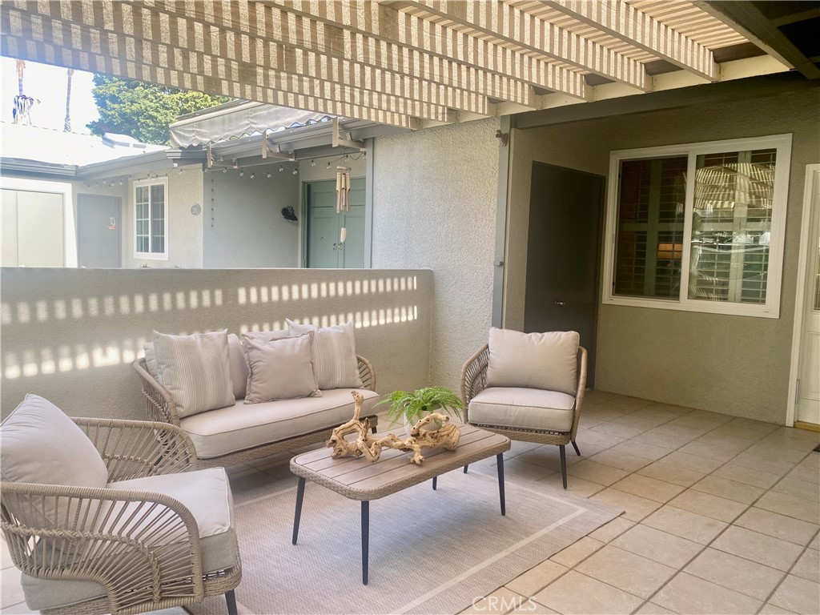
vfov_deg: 53.1
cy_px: 308
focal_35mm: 26
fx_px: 616
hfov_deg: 67.3
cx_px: 410
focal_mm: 4.25
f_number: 1.8
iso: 32
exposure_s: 1/169
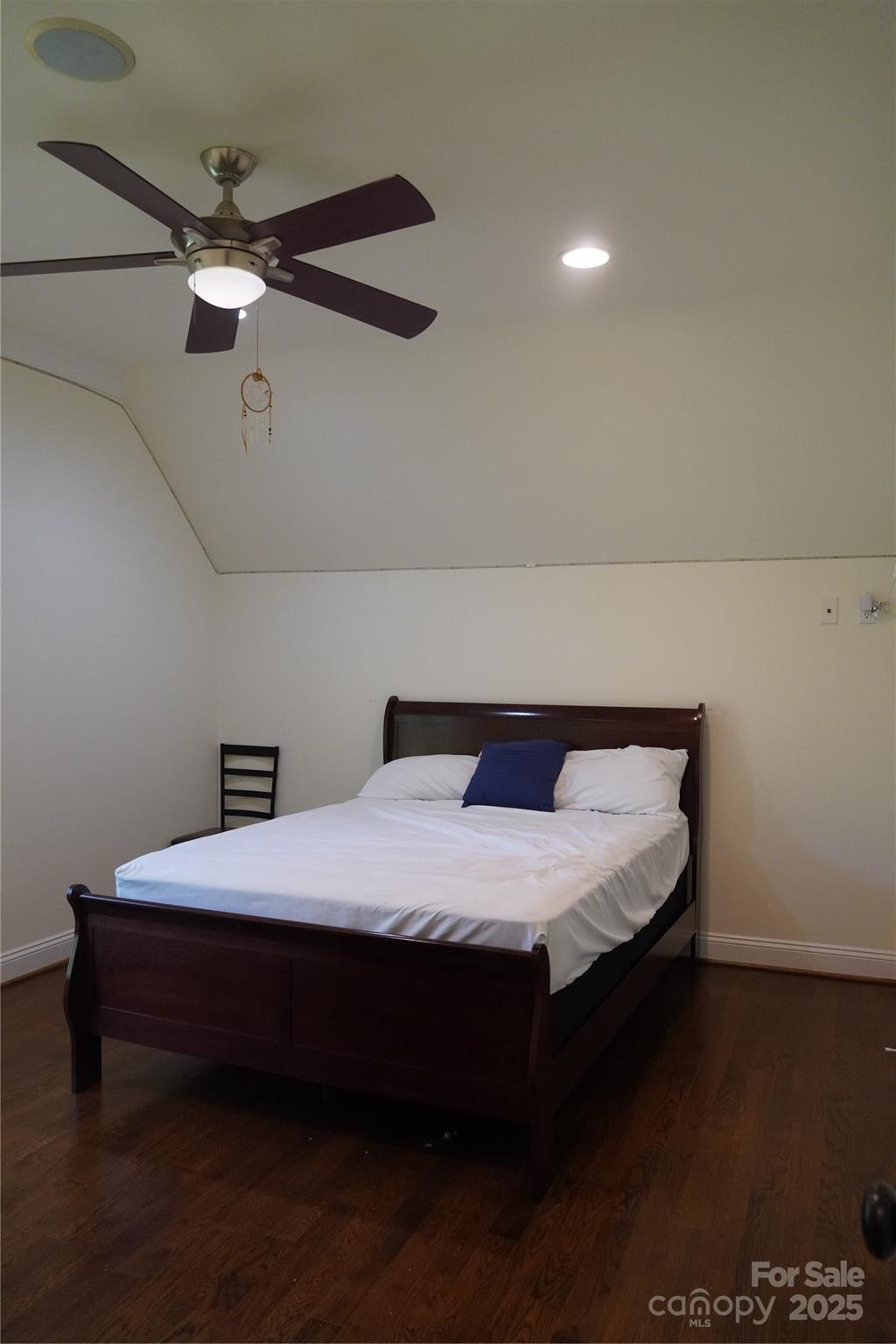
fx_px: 1008
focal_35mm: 27
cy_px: 672
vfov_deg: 67.4
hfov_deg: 47.9
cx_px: 448
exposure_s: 1/160
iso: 1600
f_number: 4
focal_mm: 18
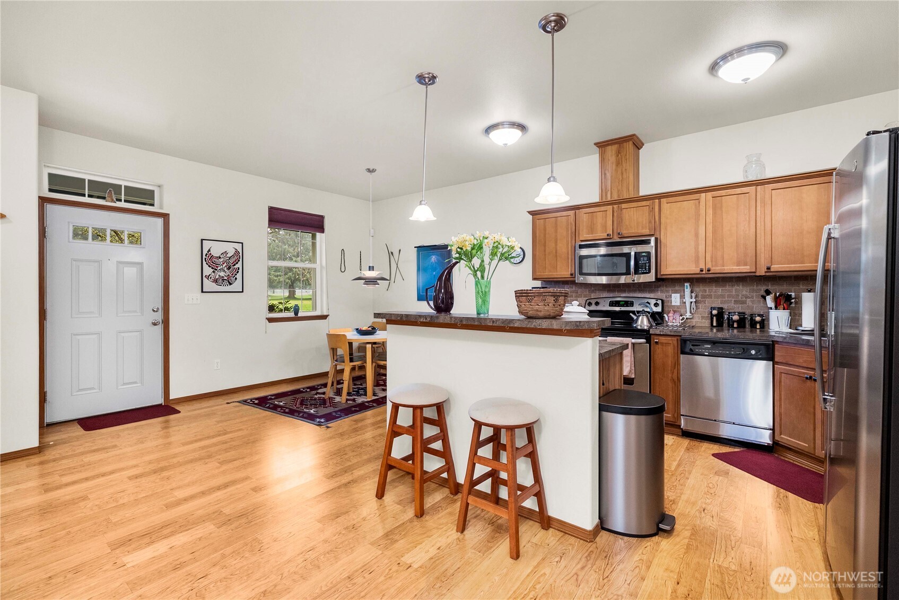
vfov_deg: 77.4
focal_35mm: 15
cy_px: 300
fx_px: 375
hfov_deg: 100.4
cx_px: 450
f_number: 7.1
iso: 800
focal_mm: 15
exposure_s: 1/60
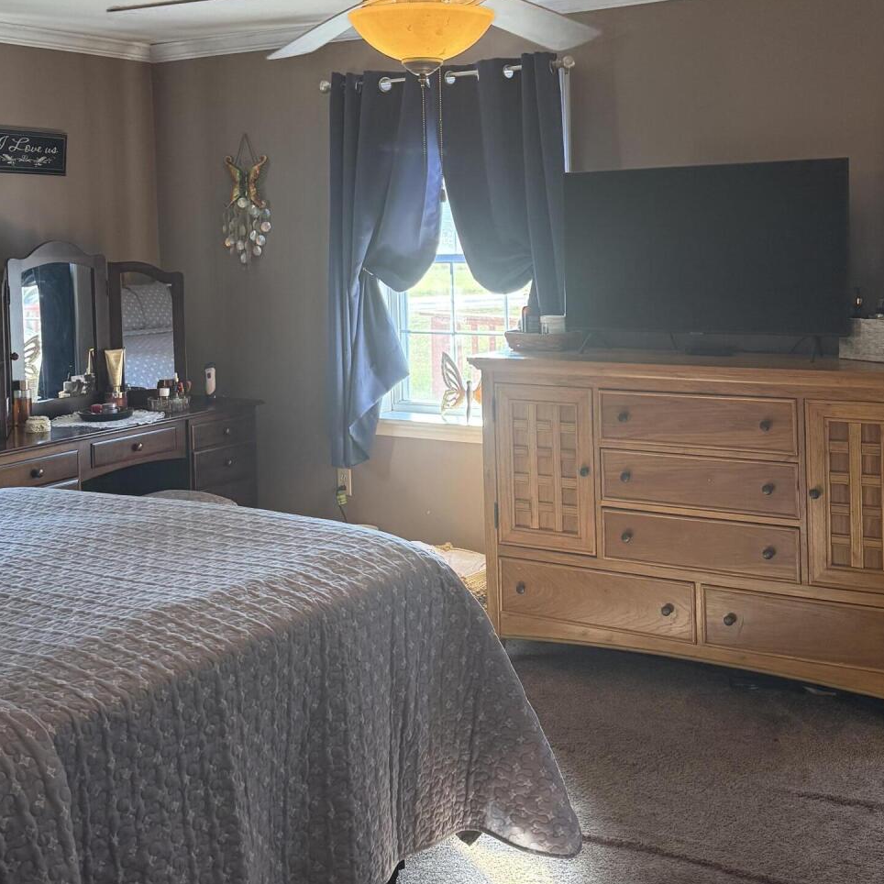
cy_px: 281
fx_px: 1271
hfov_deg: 38.3
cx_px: 434
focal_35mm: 44
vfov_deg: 37.8
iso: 250
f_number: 1.78
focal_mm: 6.76
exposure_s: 1/120
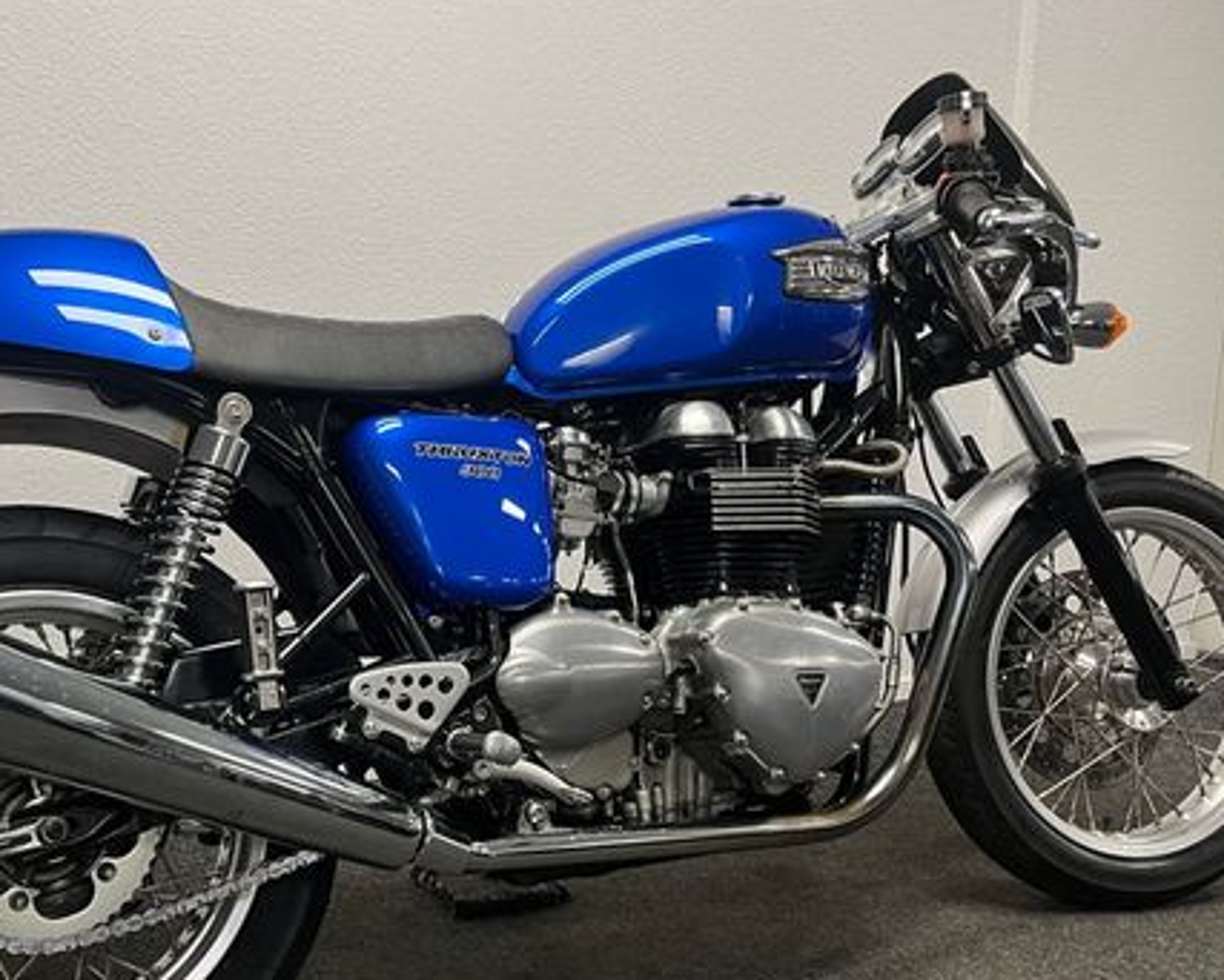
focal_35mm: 38
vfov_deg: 39.0
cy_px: 582
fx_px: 1377
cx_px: 433
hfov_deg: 47.3
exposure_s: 1/50
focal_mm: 5.1
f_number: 1.6
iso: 100
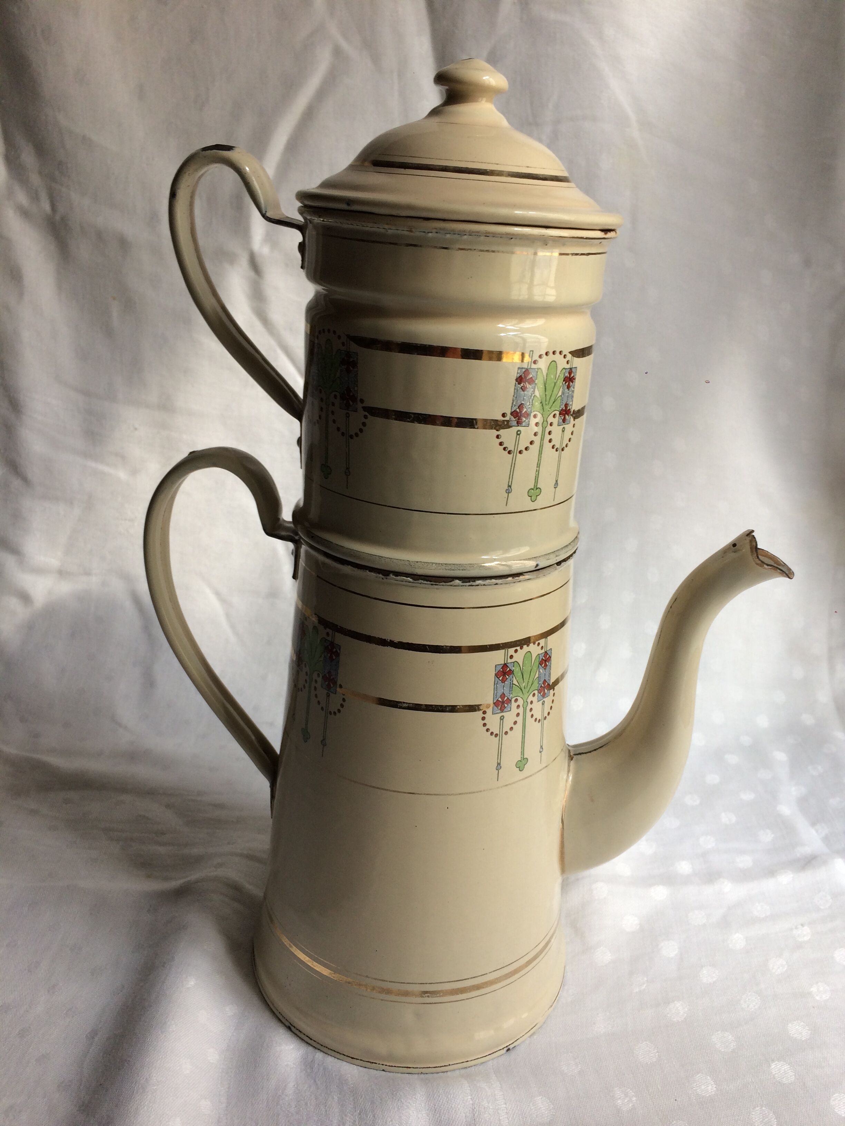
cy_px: 563
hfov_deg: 48.2
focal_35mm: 29
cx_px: 422
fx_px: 944
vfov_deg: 61.7
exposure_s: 1/50
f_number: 2.2
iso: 50
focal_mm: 4.15
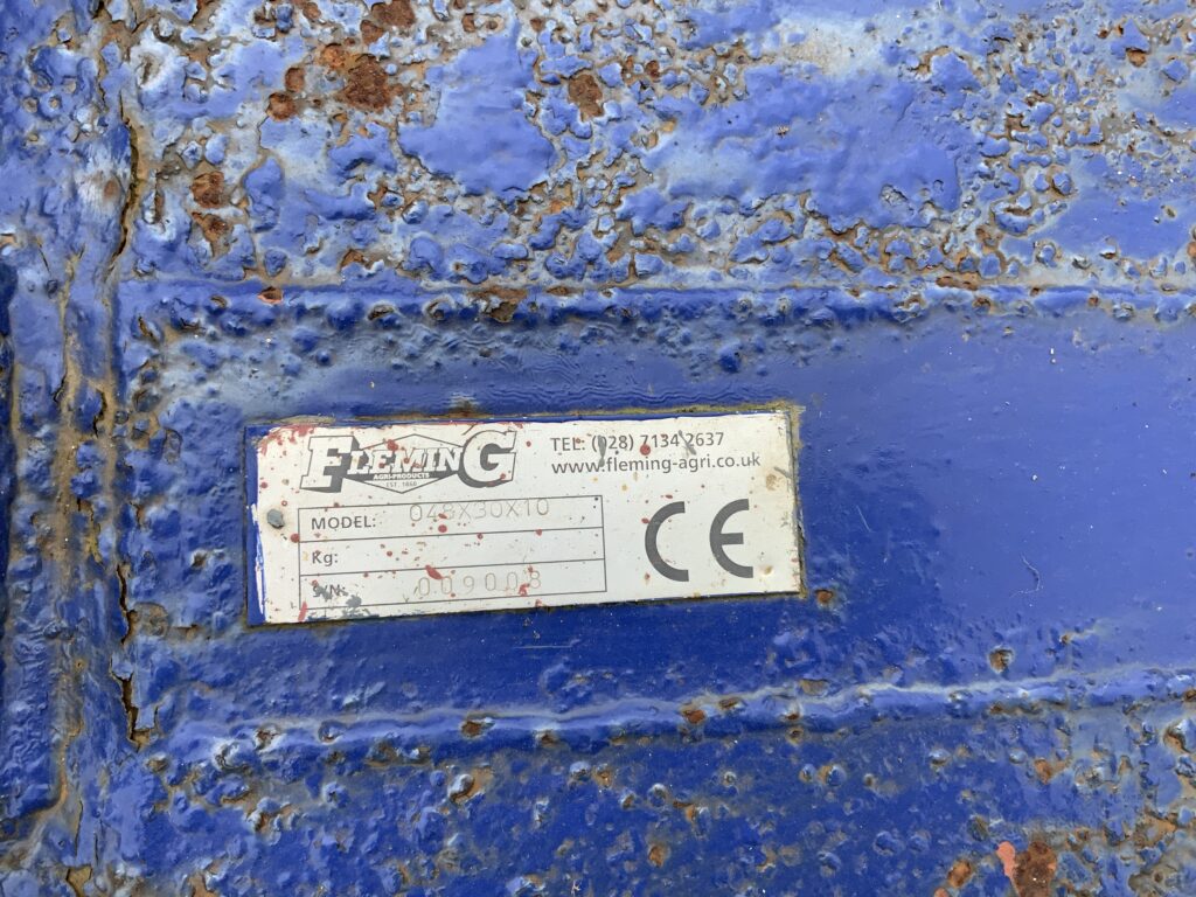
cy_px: 448
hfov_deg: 61.7
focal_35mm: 29
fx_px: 1002
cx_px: 598
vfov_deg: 48.2
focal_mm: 3
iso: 16
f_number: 1.8
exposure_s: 1/635
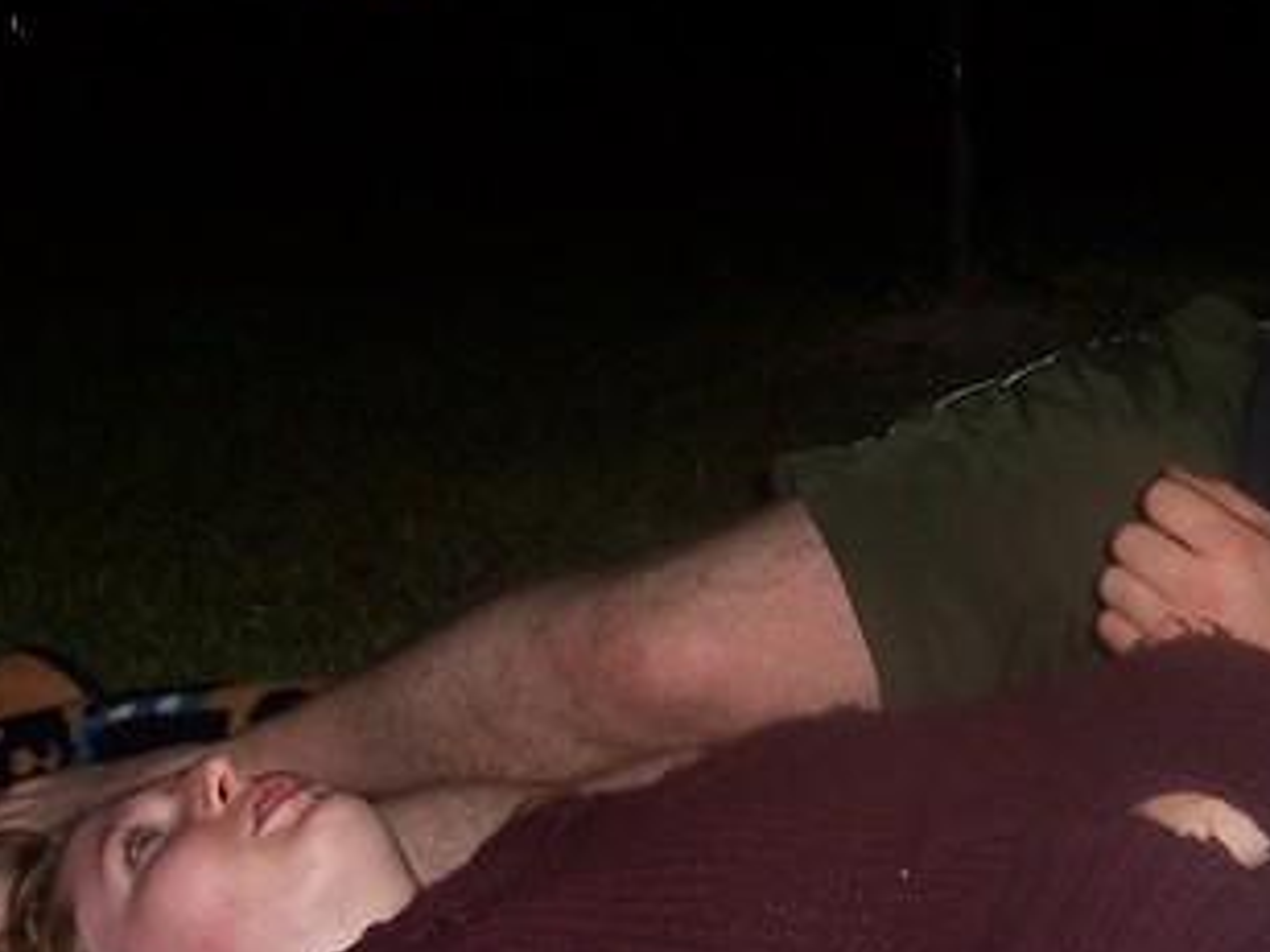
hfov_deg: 25.1
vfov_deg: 19.1
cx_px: 895
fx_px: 2825
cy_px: 672
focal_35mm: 77
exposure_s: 1/60
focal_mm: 5.6
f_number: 2.8
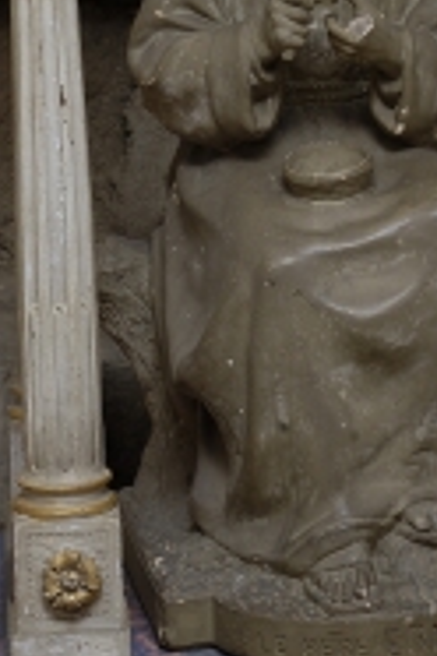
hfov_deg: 6.9
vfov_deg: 10.2
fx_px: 3605
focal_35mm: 198
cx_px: 335
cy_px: -106
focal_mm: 48
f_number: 11
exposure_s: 1/60
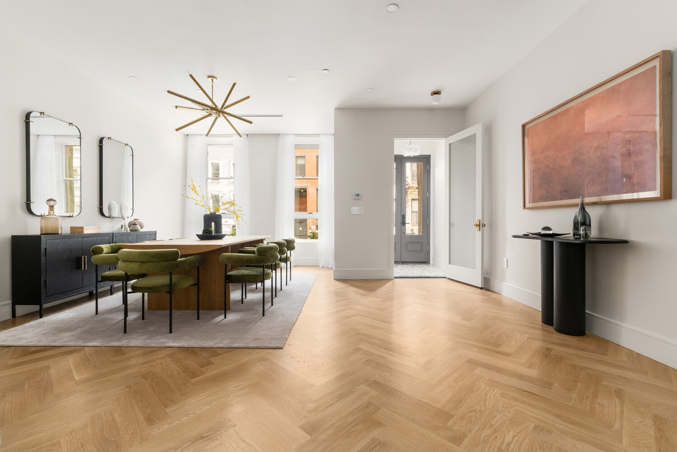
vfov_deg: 73.8
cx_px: 338
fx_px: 301
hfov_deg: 96.7
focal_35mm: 16
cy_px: 226
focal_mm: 16
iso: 640
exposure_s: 1/20
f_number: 11
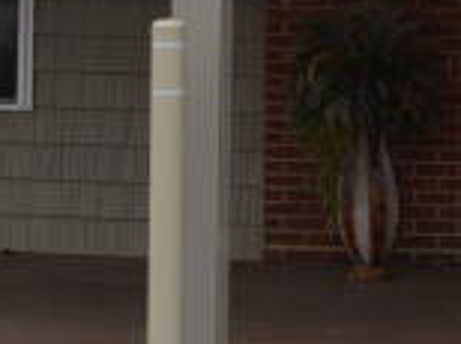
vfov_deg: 6.2
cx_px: 272
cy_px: -408
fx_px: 3058
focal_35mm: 230
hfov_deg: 8.6
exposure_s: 1/160
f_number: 6.3
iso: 100
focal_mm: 24
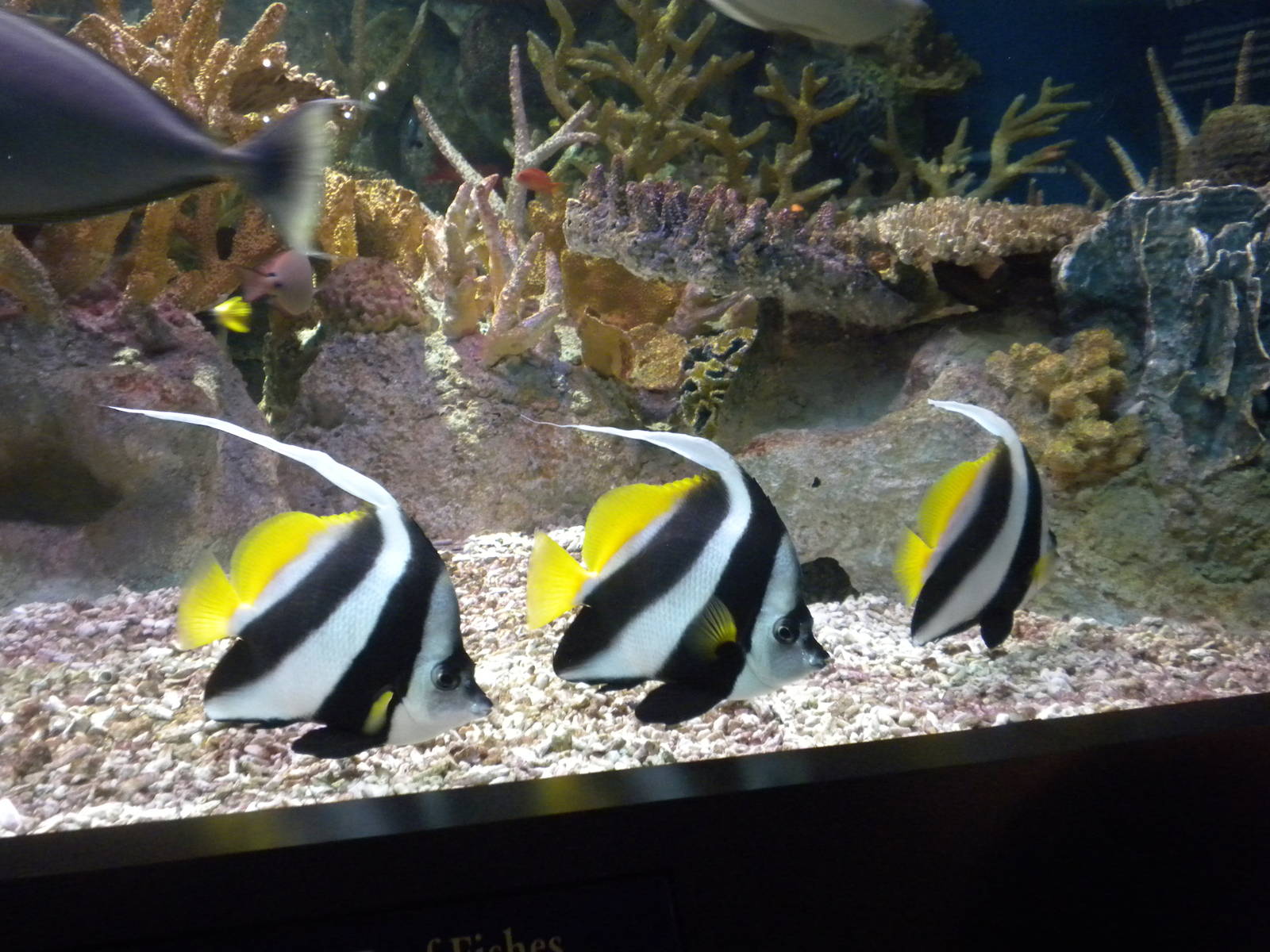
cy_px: 476
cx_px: 635
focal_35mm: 37
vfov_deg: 38.7
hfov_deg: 50.1
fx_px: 1357
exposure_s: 1/14.8
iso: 400
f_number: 3.5
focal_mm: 6.6
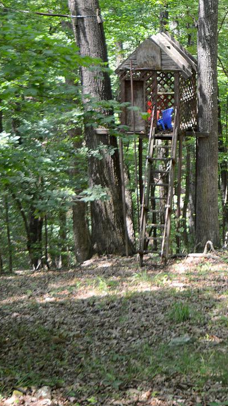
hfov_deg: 15.0
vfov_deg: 25.5
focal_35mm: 80
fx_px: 859
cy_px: 23
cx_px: 199
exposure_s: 1/125
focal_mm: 24
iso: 320
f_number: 5.6
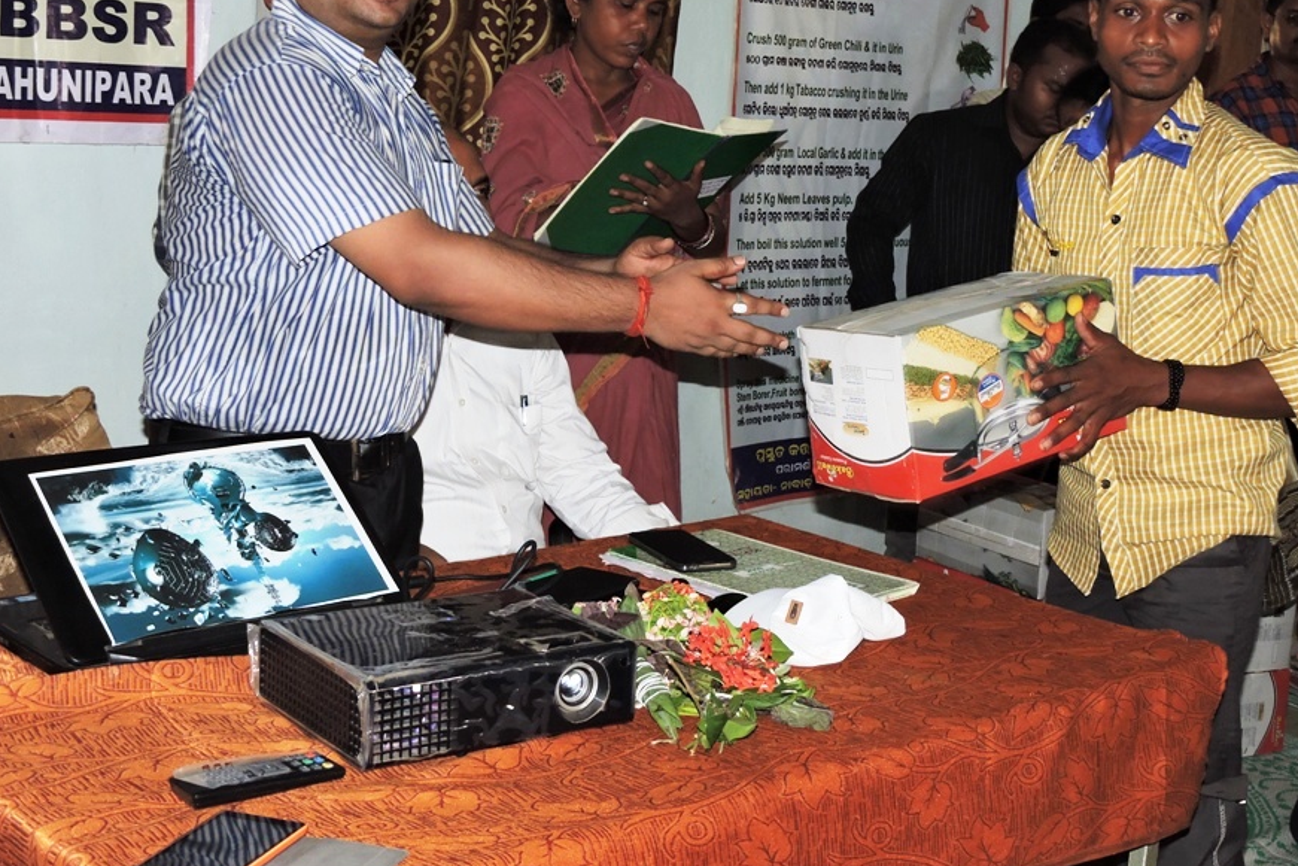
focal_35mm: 55
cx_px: 757
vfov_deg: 24.6
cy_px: 337
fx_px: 1983
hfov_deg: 36.1
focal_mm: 8.1
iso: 200
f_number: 4
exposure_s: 1/30
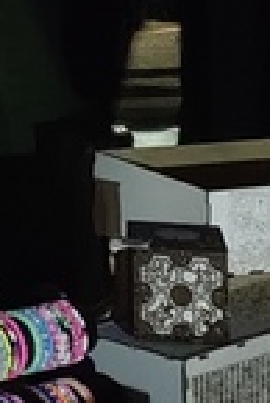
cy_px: -895
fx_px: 2660
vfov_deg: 7.4
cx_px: -615
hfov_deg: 5.4
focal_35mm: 237
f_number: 1.6
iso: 5000
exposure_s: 1/6.25
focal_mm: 6.55
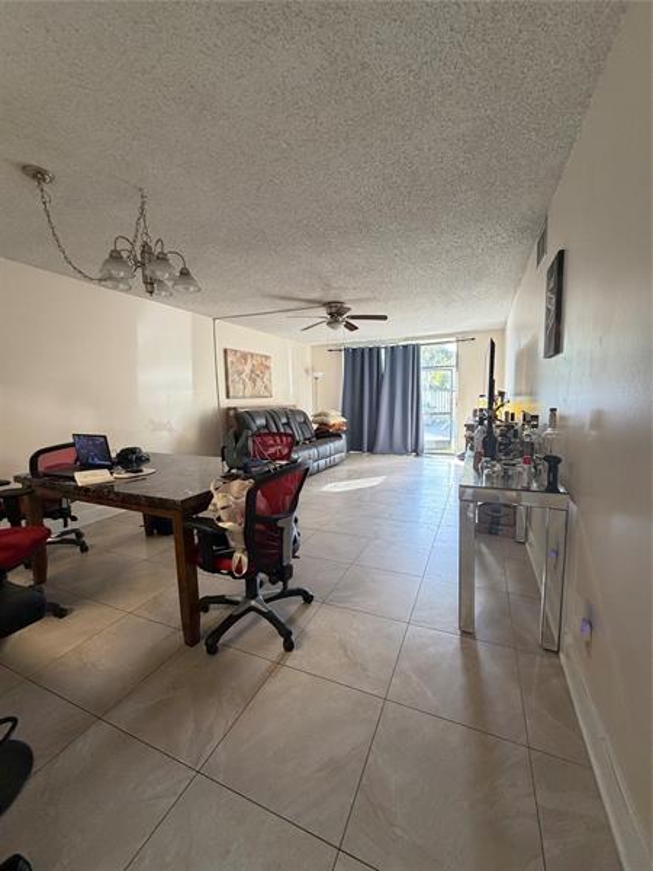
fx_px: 352
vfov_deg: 102.1
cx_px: 326
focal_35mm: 14
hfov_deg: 85.7
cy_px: 436
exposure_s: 1/60
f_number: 2.2
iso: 250
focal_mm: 2.22
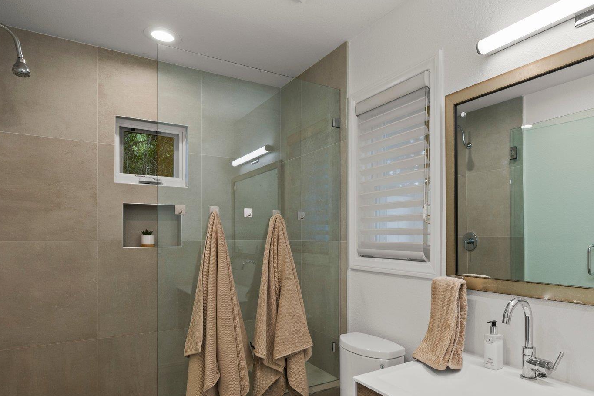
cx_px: 372
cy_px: 238
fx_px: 396
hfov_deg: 72.5
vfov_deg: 52.8
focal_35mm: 24
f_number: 8
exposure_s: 1/13
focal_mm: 16
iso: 400
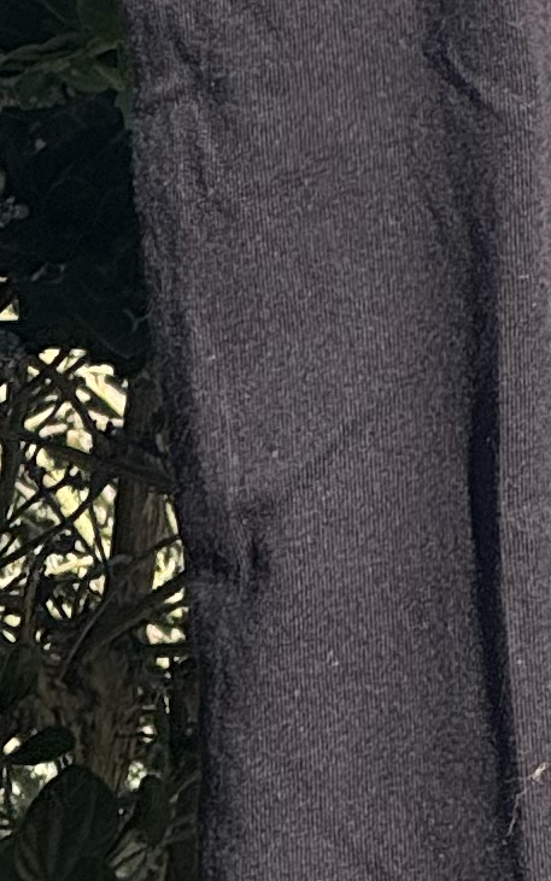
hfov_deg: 2.9
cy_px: -973
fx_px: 10810
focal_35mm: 450
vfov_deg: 4.6
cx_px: 1244
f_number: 2.8
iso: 25
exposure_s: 1/727
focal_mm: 9
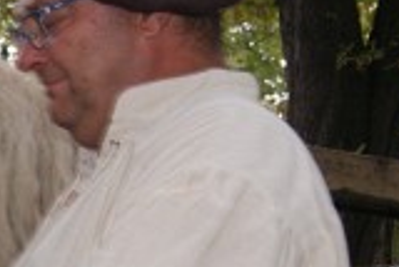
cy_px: 384
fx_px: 1731
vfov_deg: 8.6
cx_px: -165
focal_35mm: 156
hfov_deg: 12.6
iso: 400
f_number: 5.6
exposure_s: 1/80
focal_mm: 26
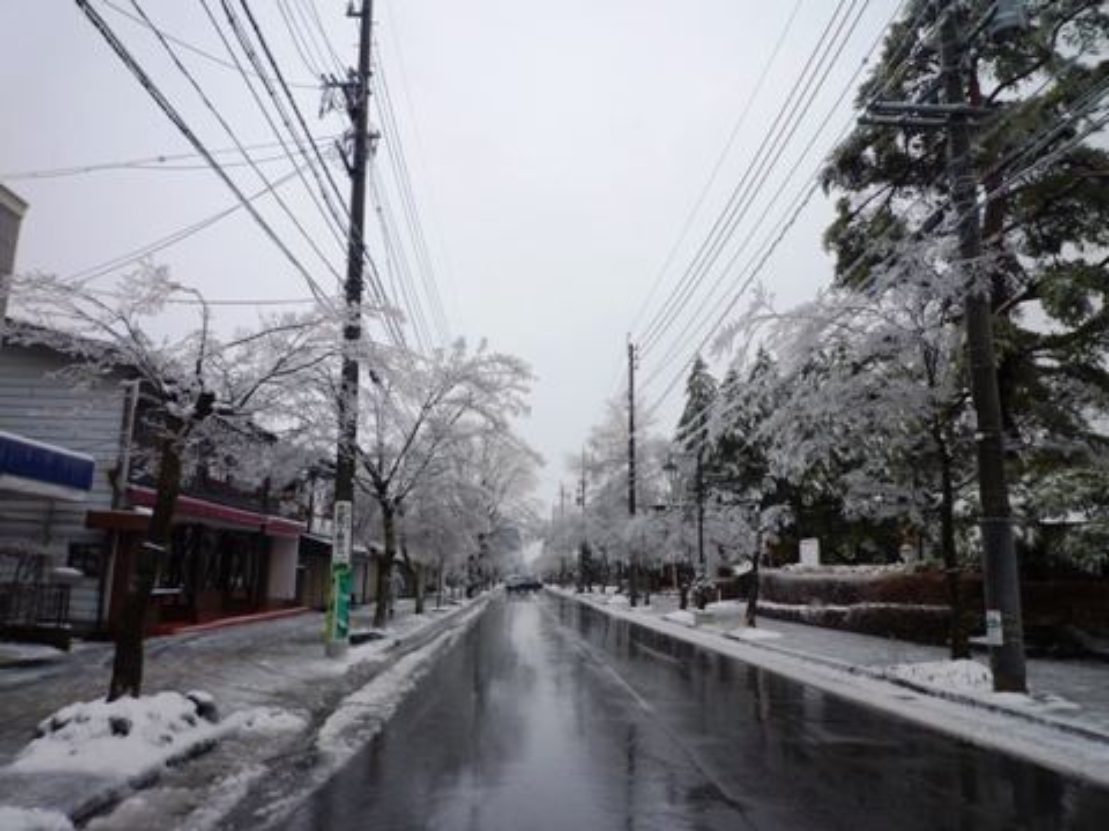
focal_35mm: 25
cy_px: 416
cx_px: 554
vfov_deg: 54.9
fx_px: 801
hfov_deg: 69.4
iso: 80
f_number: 3.2
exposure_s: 1/500
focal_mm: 4.4
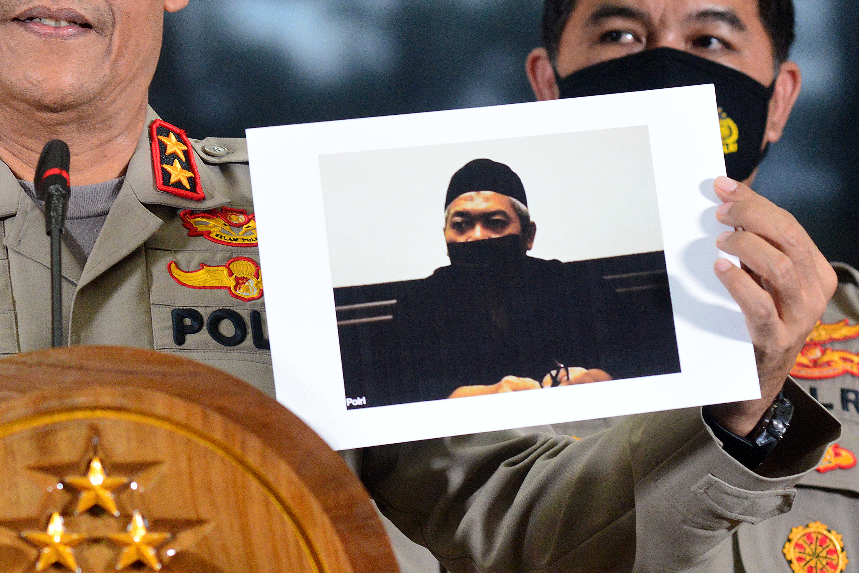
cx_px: 430
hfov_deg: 17.1
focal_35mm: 120
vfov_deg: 11.4
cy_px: 286
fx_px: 2864
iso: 3200
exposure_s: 1/125
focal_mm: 120
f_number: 5.6
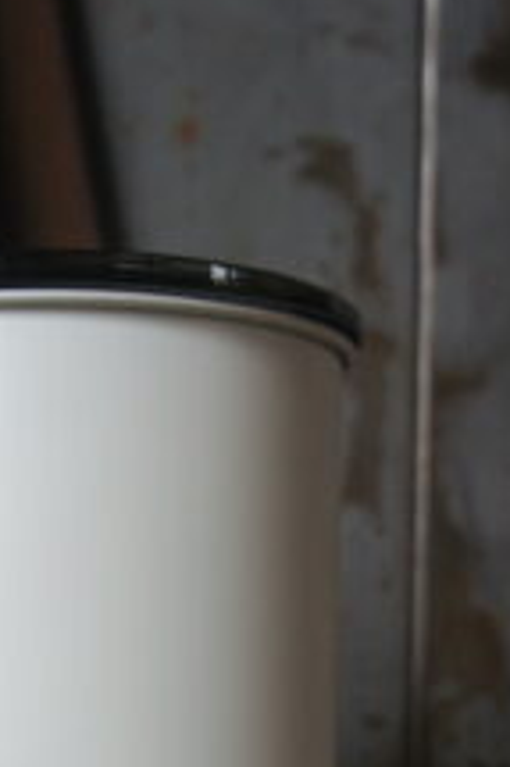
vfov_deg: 29.3
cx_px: 61
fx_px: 1406
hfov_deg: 20.2
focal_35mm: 66
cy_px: 689
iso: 800
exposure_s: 1/40
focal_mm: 21
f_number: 4
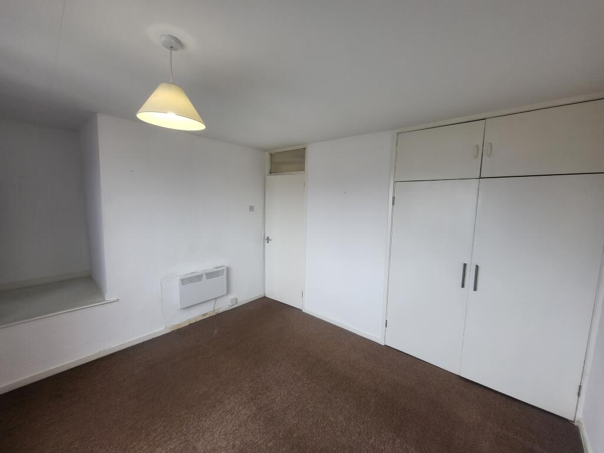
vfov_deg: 89.9
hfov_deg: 106.2
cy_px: 226
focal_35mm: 13
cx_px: 302
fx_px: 227
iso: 50
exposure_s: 1/50
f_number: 2.2
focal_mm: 1.74
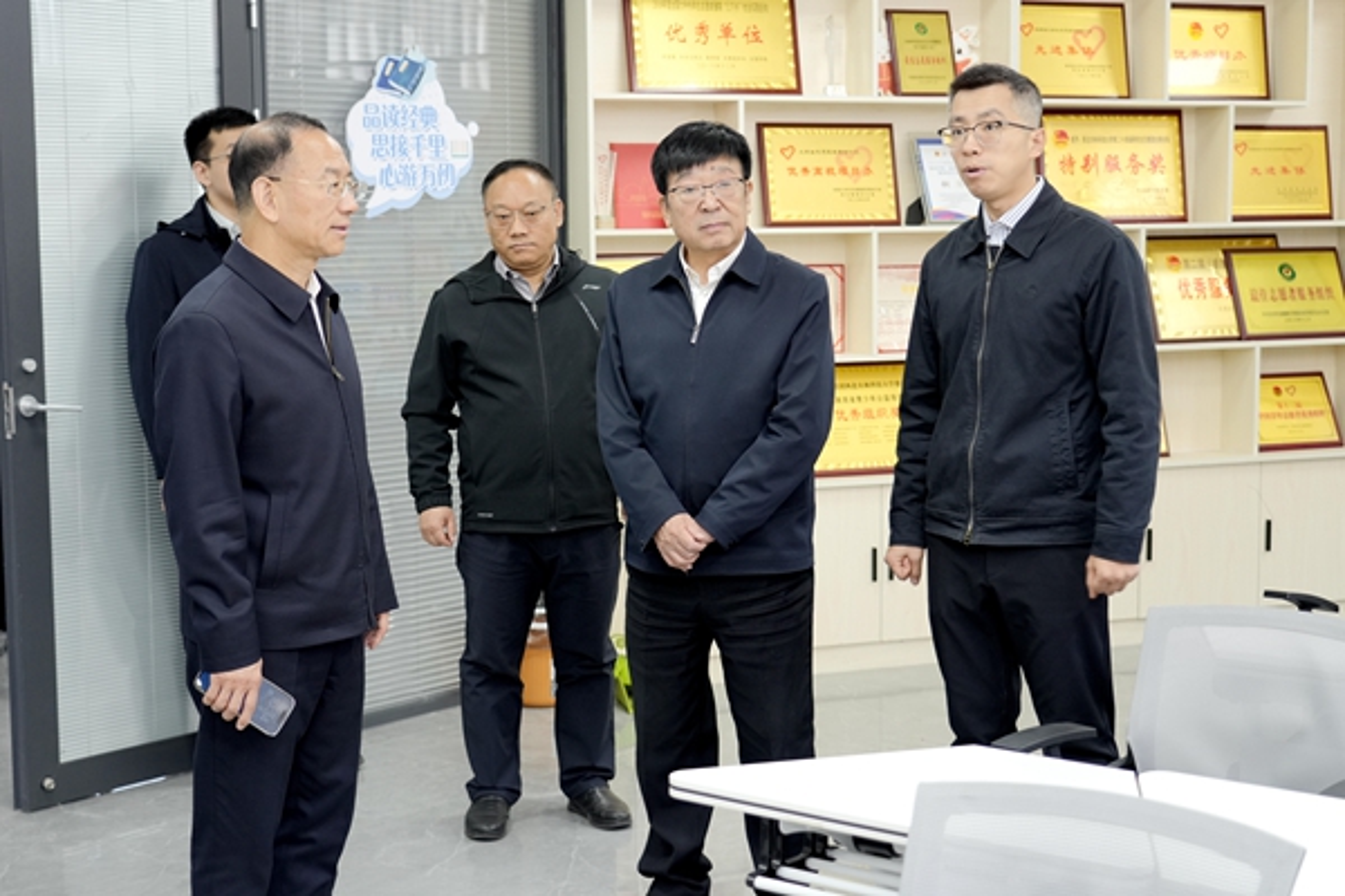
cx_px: 672
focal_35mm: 49
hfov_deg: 40.3
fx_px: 1831
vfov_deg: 27.5
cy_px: 448
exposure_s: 1/60
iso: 640
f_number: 4
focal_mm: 49
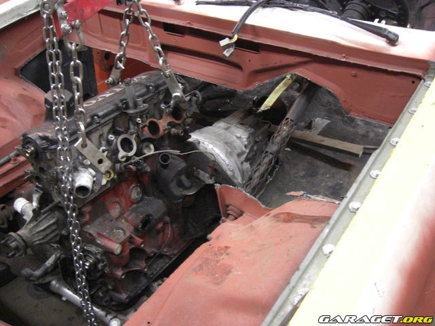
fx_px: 478
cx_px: 218
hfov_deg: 49.0
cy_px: 163
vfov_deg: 37.7
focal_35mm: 38
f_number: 2.8
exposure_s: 1/15
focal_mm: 7.9
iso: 800
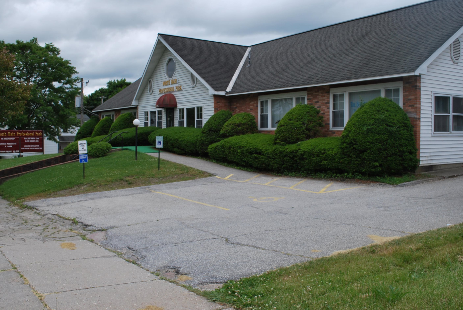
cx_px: 219
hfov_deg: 53.0
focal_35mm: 36
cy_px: 142
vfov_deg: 36.9
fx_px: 464
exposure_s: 1/200
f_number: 7.1
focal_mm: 22
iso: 100
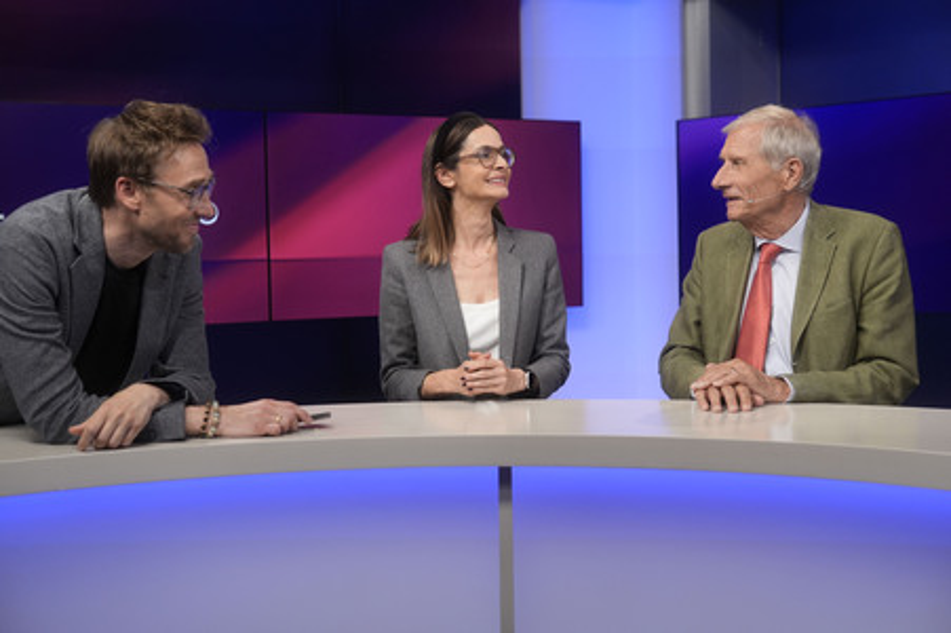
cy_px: 316
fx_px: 1188
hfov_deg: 43.6
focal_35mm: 45
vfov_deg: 29.8
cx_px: 476
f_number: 2.2
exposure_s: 1/250
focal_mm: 30
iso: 640
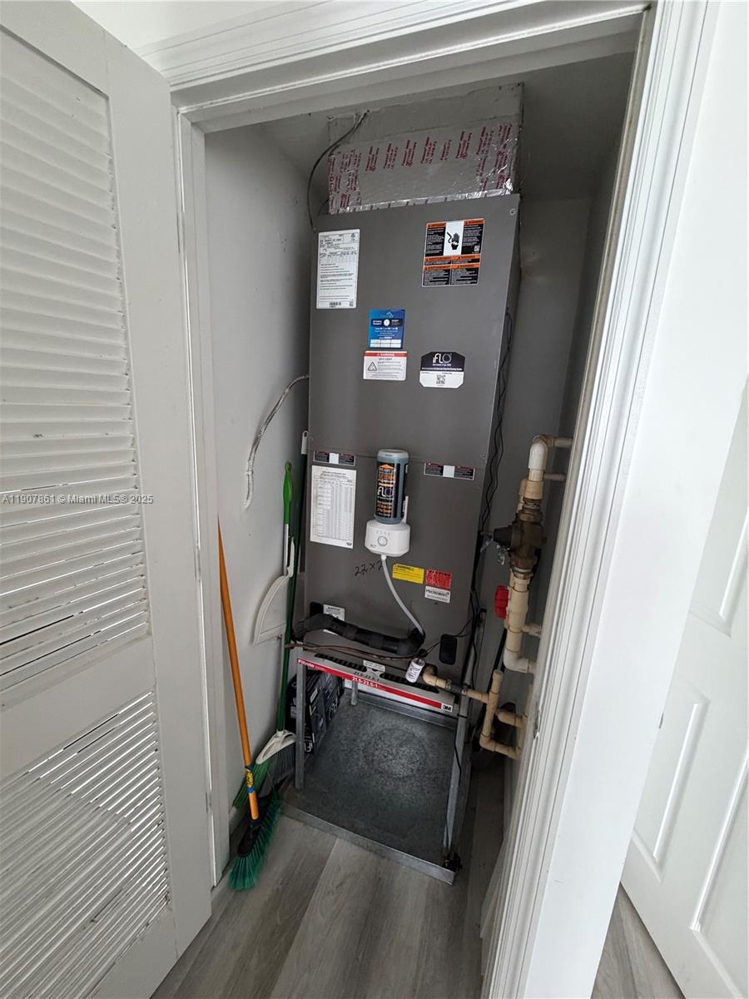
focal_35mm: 14
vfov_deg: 102.1
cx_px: 374
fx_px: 404
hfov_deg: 85.7
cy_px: 500
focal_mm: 2.22
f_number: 2.2
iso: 320
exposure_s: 1/60
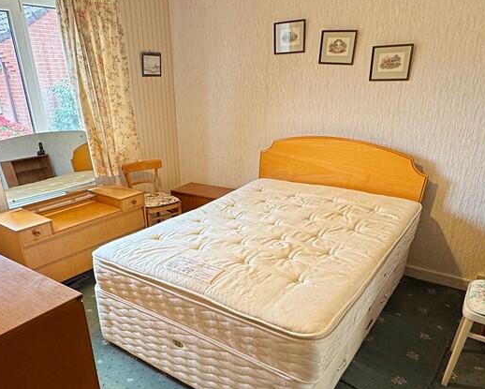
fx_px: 388
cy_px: 264
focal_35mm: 27
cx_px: 212
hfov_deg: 63.8
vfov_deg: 52.1
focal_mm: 2.22
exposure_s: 1/100
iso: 125
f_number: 2.2
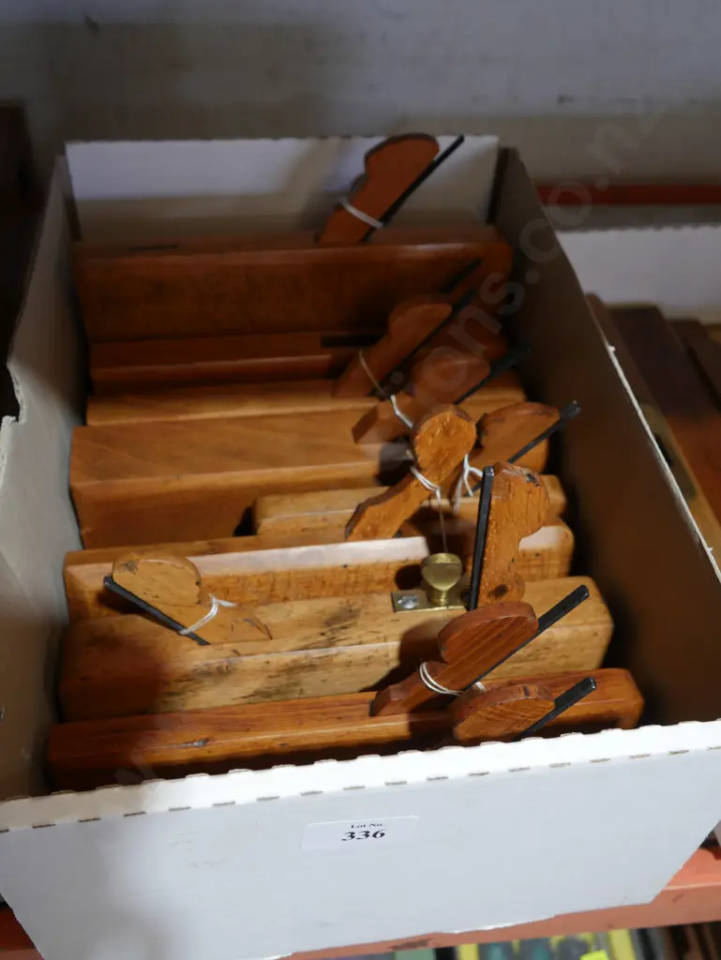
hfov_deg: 41.8
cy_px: 480
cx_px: 360
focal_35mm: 34
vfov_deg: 53.9
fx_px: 943
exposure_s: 1/60
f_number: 4.5
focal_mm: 17
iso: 500
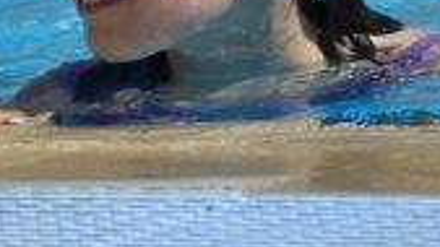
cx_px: 133
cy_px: -328
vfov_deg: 1.0
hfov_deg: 1.7
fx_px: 14651
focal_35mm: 1256
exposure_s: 1/500
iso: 100
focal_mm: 300
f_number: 5.6
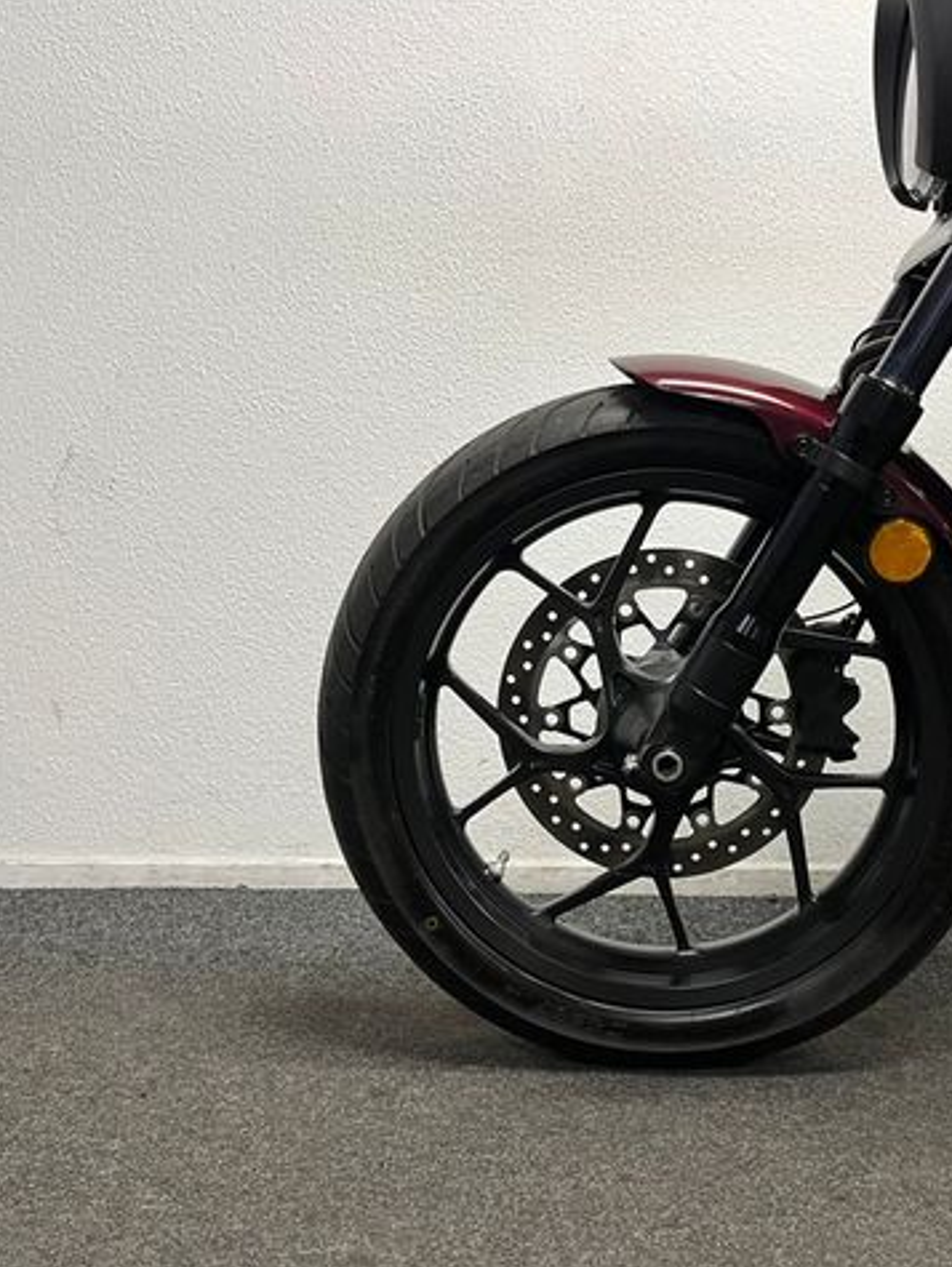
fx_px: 1282
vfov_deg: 52.6
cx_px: 627
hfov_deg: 40.3
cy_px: 629
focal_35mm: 35
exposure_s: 1/50
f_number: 1.6
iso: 100
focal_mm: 5.1
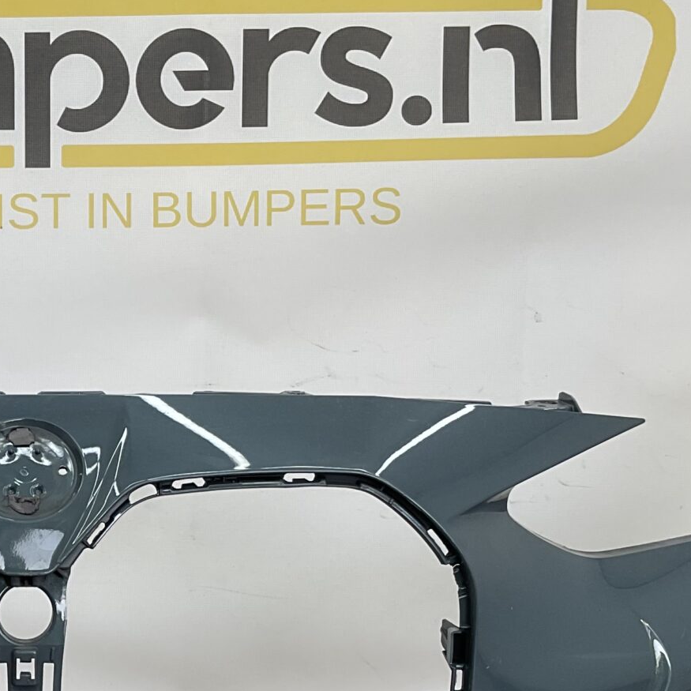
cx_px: 14
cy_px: 567
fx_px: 1694
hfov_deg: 22.3
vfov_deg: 22.7
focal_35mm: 75
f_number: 1.8
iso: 16
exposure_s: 1/144
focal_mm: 3
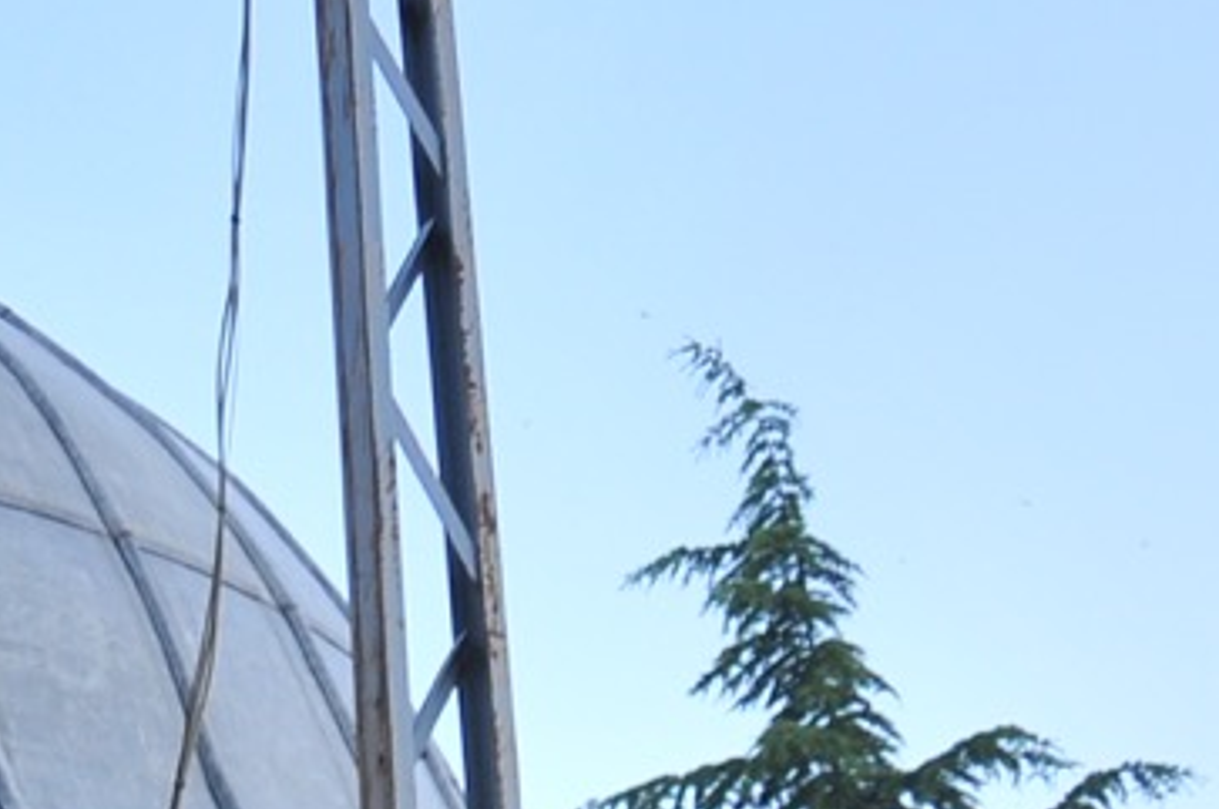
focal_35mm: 134
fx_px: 4531
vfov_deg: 9.1
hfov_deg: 13.9
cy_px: 1979
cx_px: -876
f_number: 3.5
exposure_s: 1/400
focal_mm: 18
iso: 200
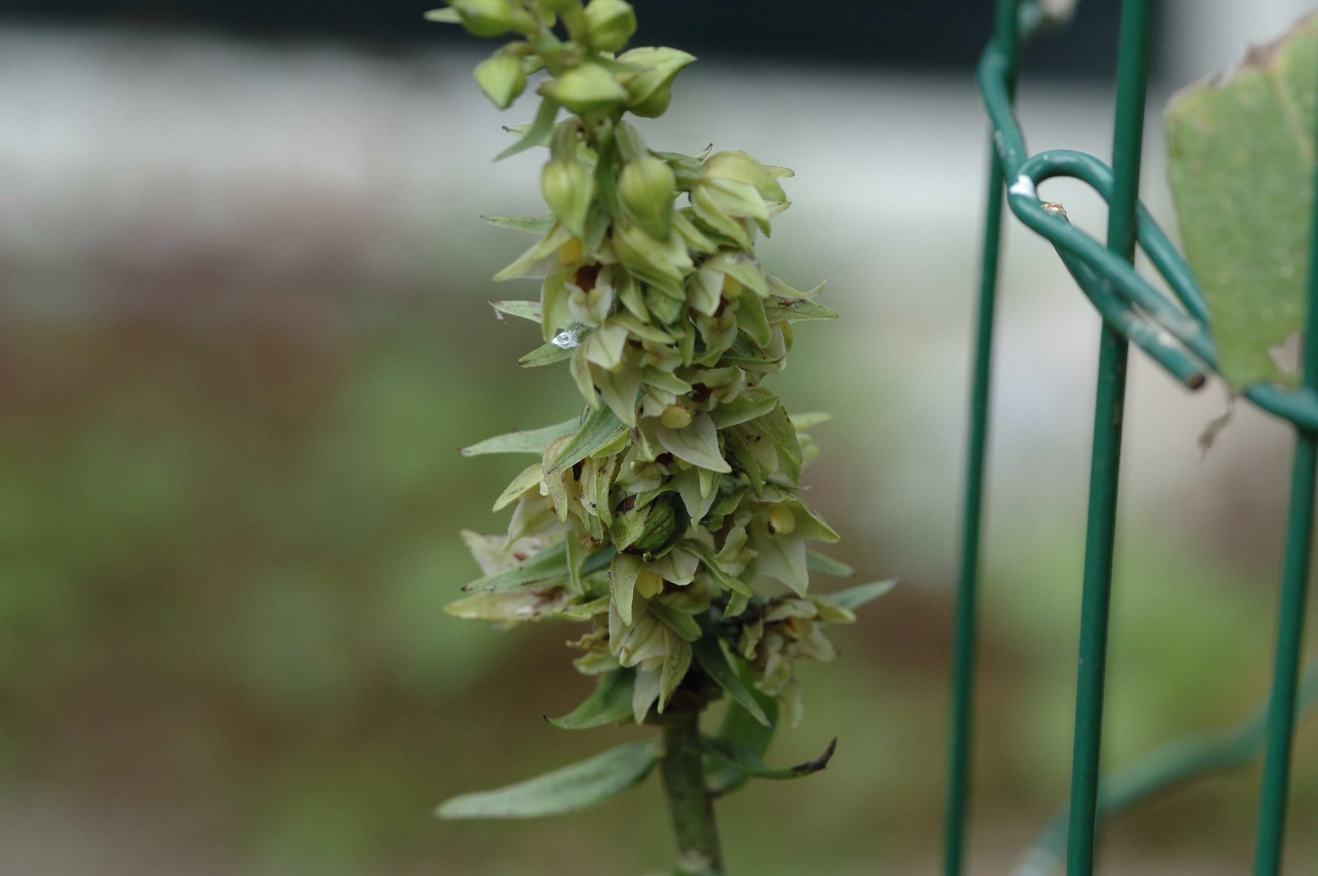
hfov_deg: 13.1
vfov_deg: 8.7
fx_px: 5761
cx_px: 659
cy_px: 438
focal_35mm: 158
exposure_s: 1/60
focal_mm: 105
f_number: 8
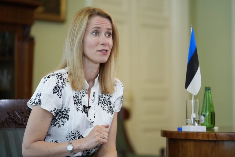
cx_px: 118
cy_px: 78
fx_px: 757
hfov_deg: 17.6
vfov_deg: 11.8
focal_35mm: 116
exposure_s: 1/800
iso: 5000
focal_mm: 116
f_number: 2.8
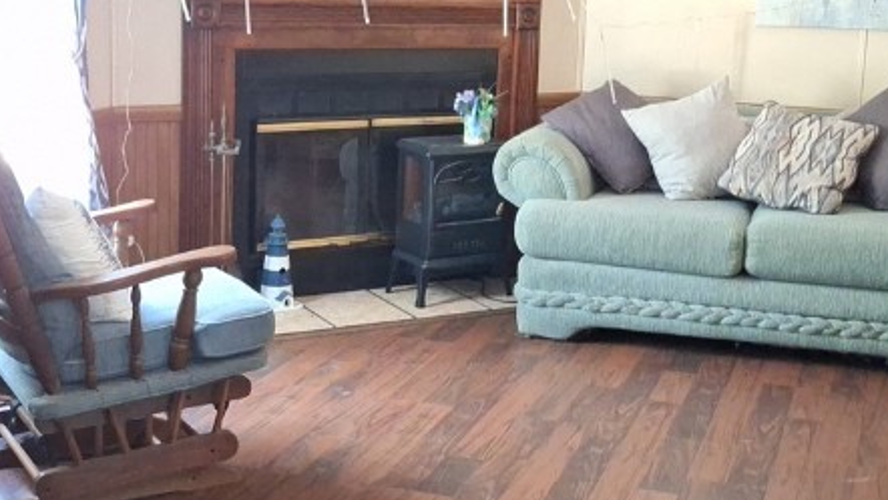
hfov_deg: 35.9
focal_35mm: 58
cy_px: 145
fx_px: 1366
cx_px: 530
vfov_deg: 20.6
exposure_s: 1/17
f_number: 1.8
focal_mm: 5.54
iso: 800
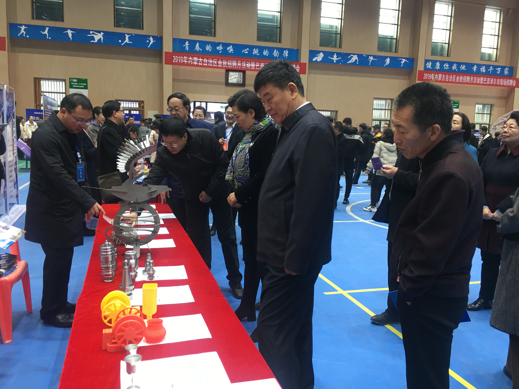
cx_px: 260
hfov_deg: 61.7
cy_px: 194
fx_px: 435
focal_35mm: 29
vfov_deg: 48.2
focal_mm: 4.15
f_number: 2.2
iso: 40
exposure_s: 1/17
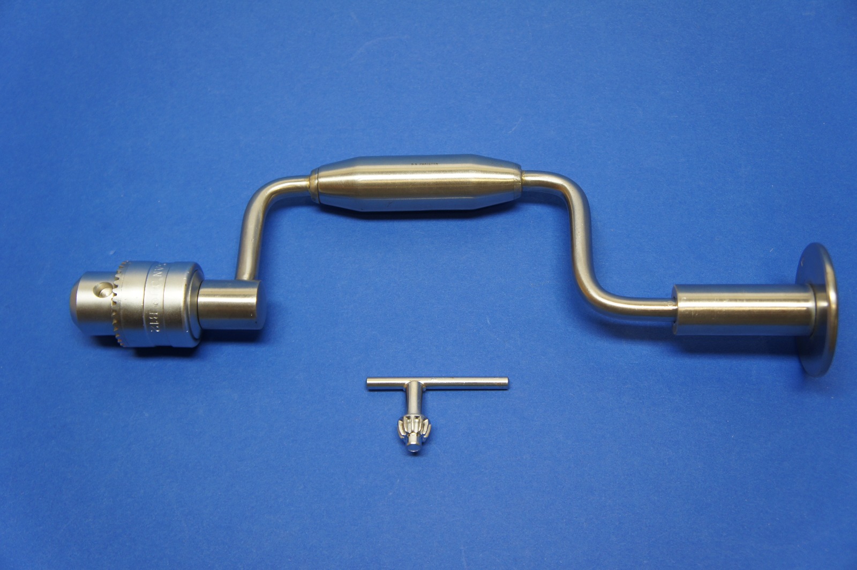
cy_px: 285
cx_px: 428
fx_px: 1106
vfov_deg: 28.9
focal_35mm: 46
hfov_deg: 42.4
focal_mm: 31
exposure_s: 1/25
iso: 200
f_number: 4.5
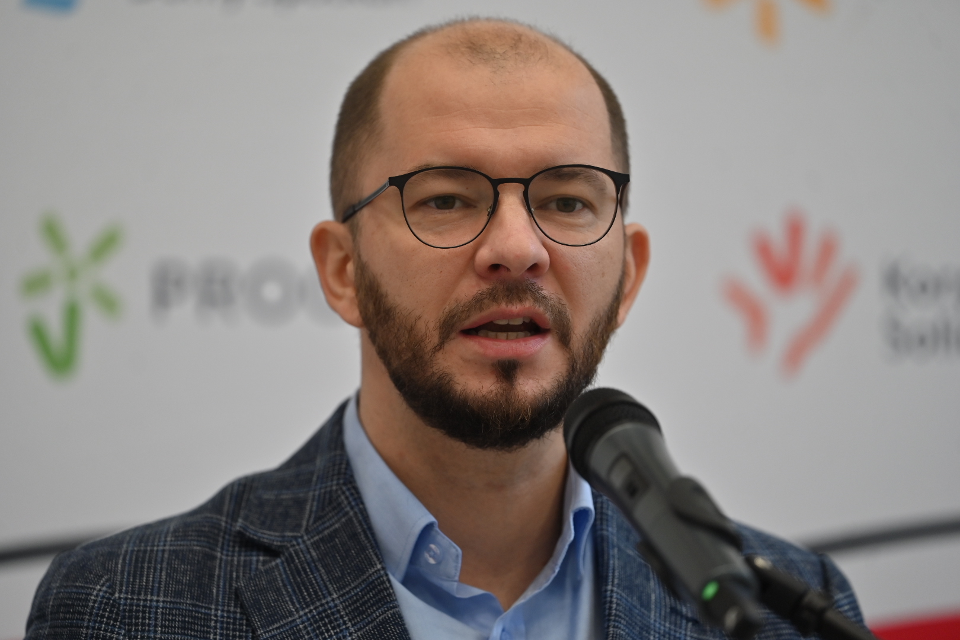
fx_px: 4800
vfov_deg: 7.6
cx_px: 480
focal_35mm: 180
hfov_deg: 11.4
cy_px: 320
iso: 400
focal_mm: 180
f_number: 2.8
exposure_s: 1/400
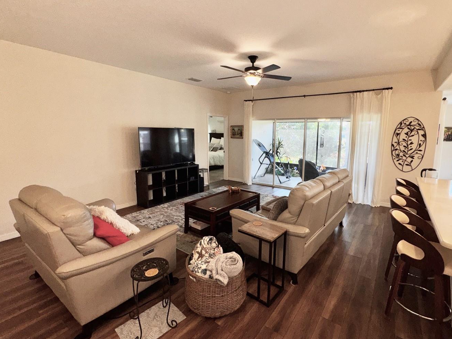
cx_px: 245
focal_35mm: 17
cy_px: 162
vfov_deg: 74.7
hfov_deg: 90.8
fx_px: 222
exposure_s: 1/122
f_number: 2.2
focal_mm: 2.22
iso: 64
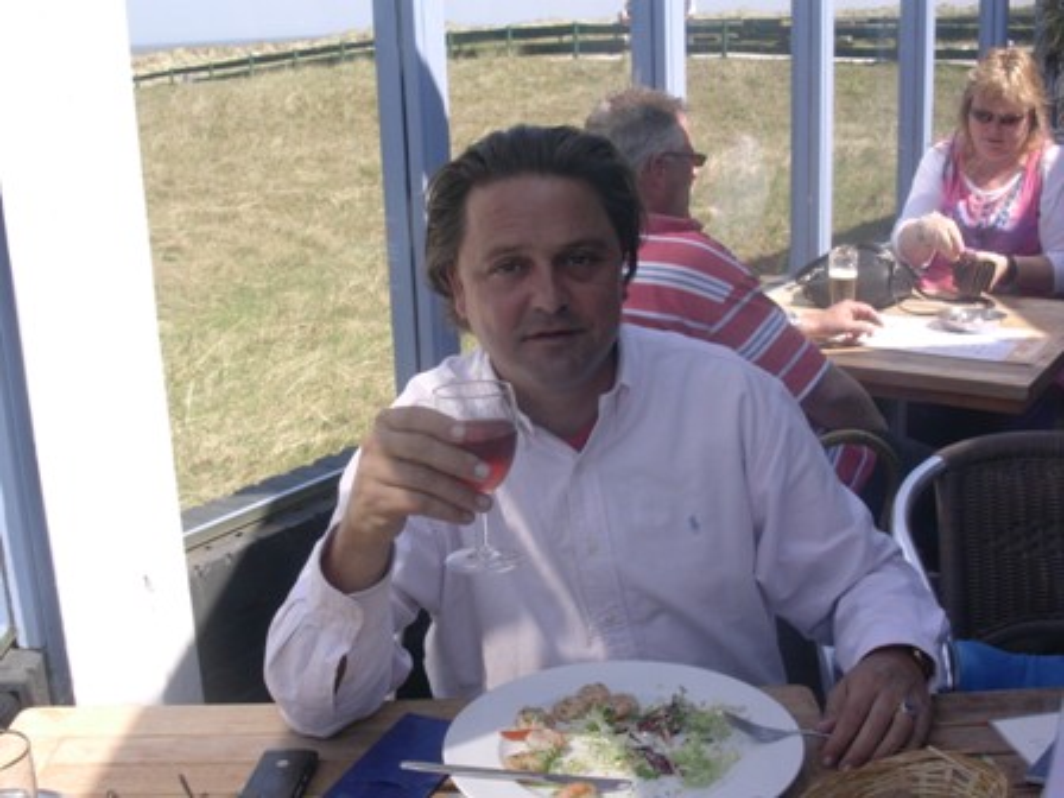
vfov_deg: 32.2
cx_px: 532
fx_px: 1383
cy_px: 399
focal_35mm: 45
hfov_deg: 42.1
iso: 70
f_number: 5.8
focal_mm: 6.7
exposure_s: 1/166
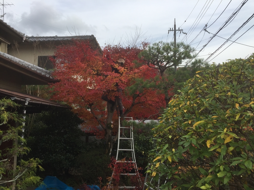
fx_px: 213
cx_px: 127
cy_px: 95
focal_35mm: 29
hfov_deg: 61.7
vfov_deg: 48.2
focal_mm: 4.15
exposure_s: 1/1130
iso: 32
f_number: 2.2
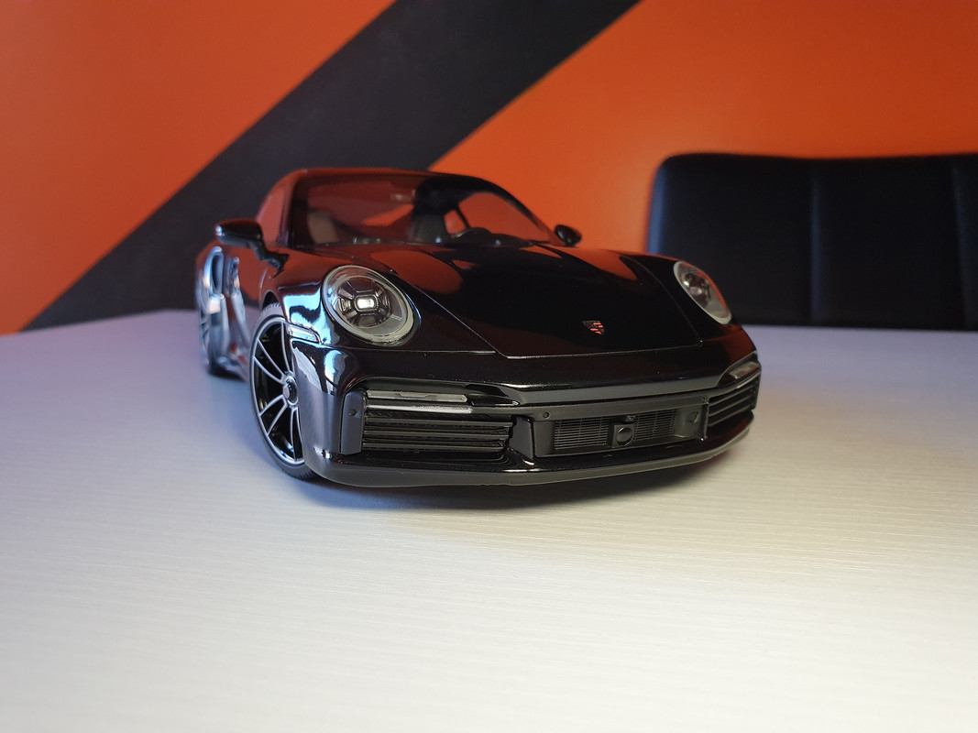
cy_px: 366
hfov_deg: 67.3
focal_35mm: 26
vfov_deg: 53.1
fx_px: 734
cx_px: 489
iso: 250
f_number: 2.4
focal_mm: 4.3
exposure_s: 1/50
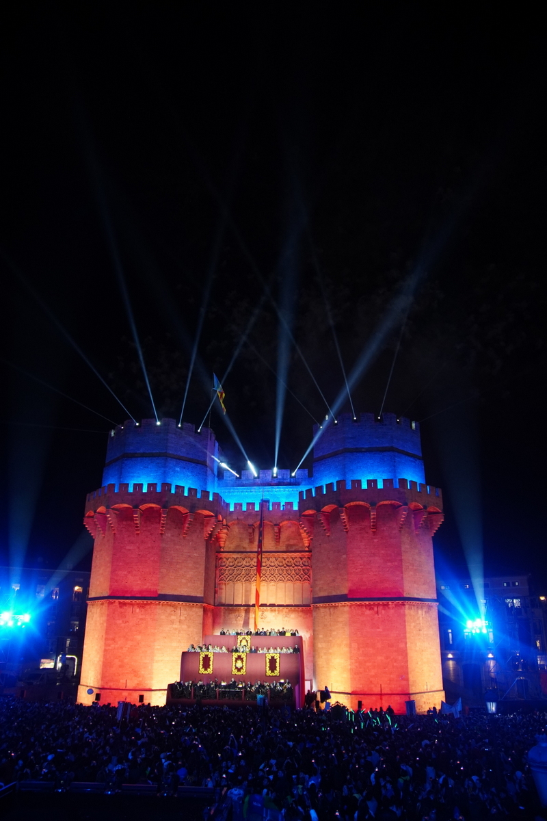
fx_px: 547
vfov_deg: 73.7
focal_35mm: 24
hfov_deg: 53.1
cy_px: 410
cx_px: 274
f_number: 2.8
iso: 1600
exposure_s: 1/80
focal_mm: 16
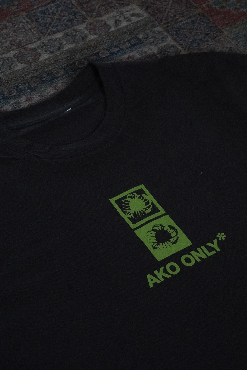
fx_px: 772
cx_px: 124
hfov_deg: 18.2
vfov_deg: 27.0
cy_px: 185
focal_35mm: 75
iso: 3200
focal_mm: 50
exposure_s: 1/40
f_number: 11
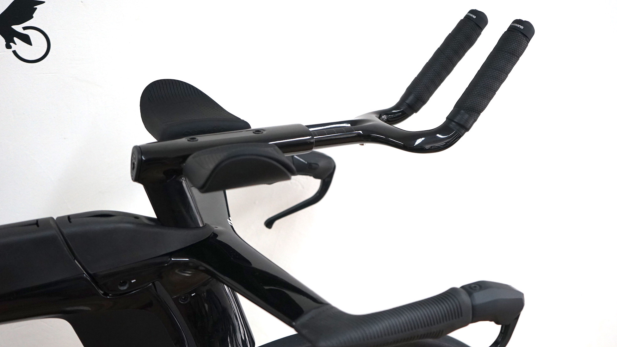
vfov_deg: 27.1
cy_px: 183
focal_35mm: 44
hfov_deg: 46.4
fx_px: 720
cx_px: 305
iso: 1250
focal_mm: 41
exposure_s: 1/160
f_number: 4.5
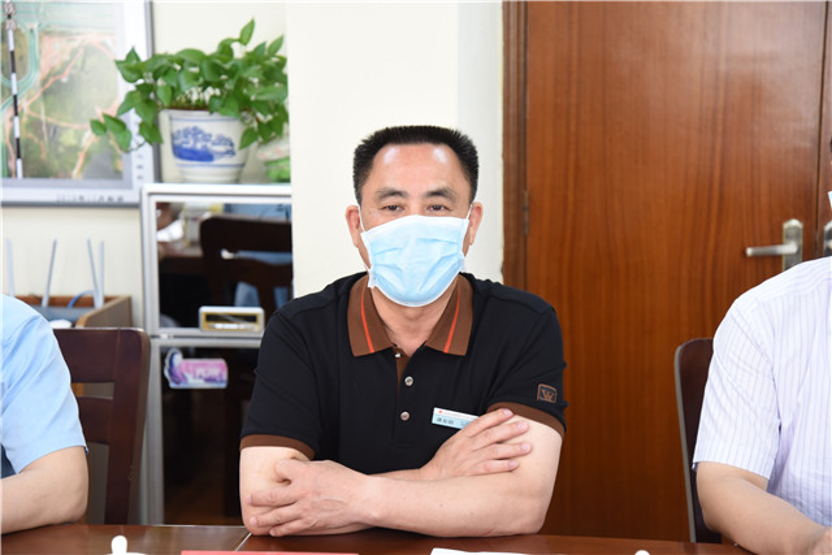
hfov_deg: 28.1
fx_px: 1664
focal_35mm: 72
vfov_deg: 18.9
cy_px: 278
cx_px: 416
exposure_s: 1/80
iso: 1100
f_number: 4.5
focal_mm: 72
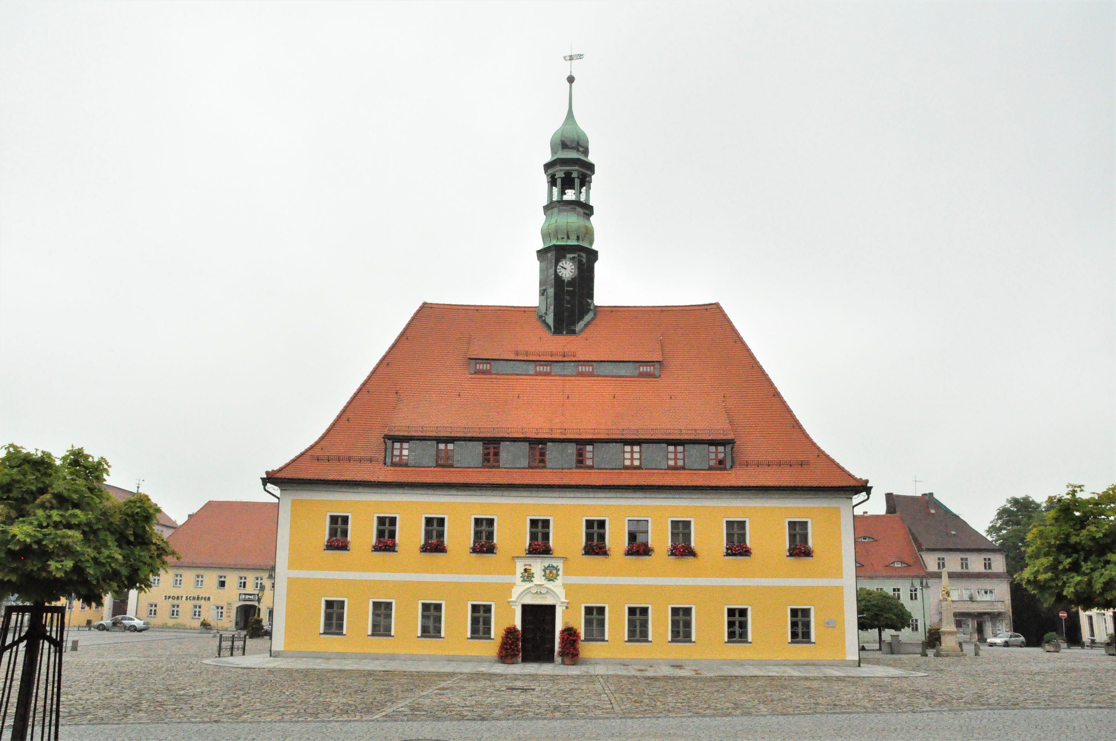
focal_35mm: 33
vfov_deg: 39.9
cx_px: 558
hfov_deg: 57.3
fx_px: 1022
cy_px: 370
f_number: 16
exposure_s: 1/1500
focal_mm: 22
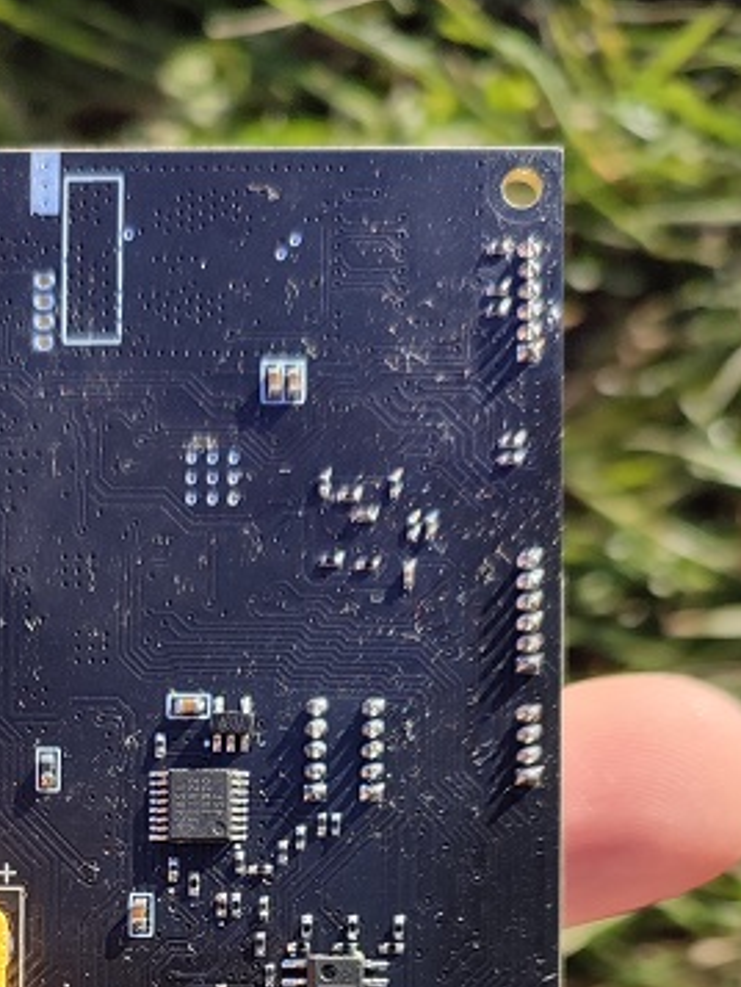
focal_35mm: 56
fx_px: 1597
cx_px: 138
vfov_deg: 31.3
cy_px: 1031
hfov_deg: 25.6
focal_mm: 6.04
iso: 50
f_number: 1.9
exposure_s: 1/491
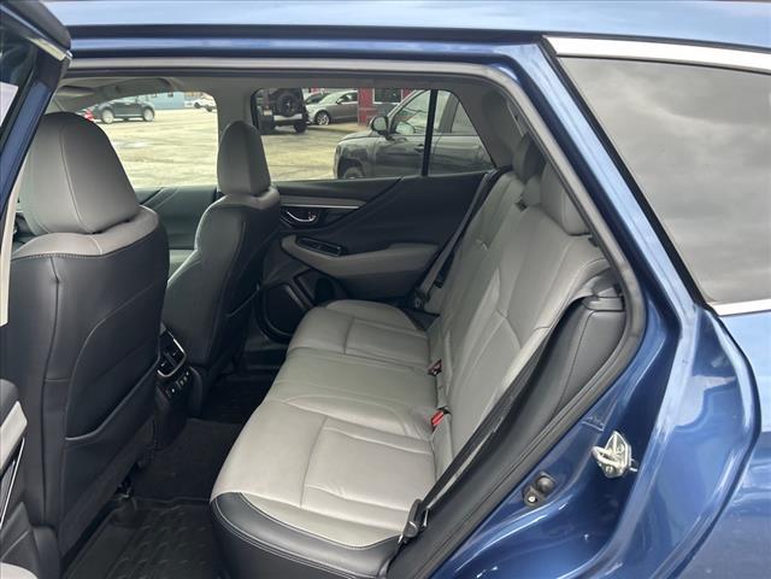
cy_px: 290
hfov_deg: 67.3
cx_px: 386
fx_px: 579
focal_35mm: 26
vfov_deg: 53.1
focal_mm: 5.7
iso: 200
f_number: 1.5
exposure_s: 1/60
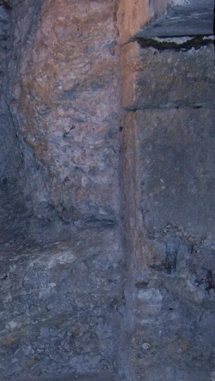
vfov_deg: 20.7
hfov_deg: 11.8
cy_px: 306
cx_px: 0
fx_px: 1033
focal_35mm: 102
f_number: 2.8
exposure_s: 1/60
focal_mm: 8
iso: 100
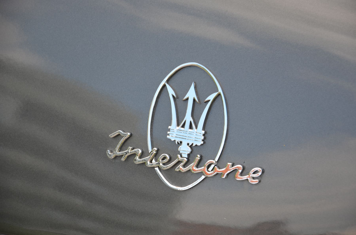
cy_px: 118
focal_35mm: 158
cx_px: 178
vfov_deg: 8.7
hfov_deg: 13.1
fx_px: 1554
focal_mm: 105
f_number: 6.3
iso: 200
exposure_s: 1/160
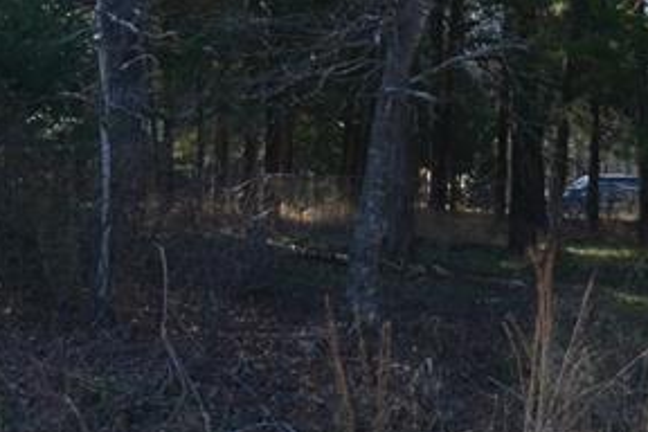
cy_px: 153
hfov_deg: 21.2
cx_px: 346
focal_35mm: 96
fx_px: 1728
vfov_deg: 14.2
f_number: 10
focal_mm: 18
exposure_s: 1/200
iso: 400
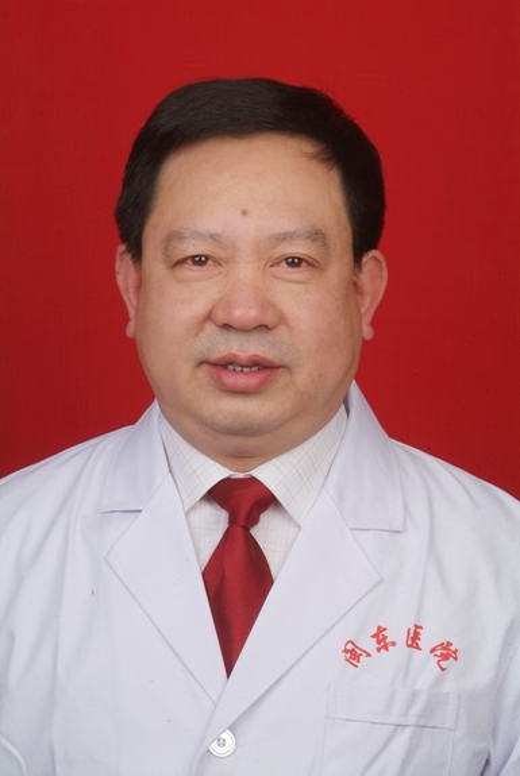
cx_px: 260
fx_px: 2592
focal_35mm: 120
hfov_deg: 11.5
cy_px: 388
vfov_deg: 17.0
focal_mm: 80
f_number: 19
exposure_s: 1/90
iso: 100
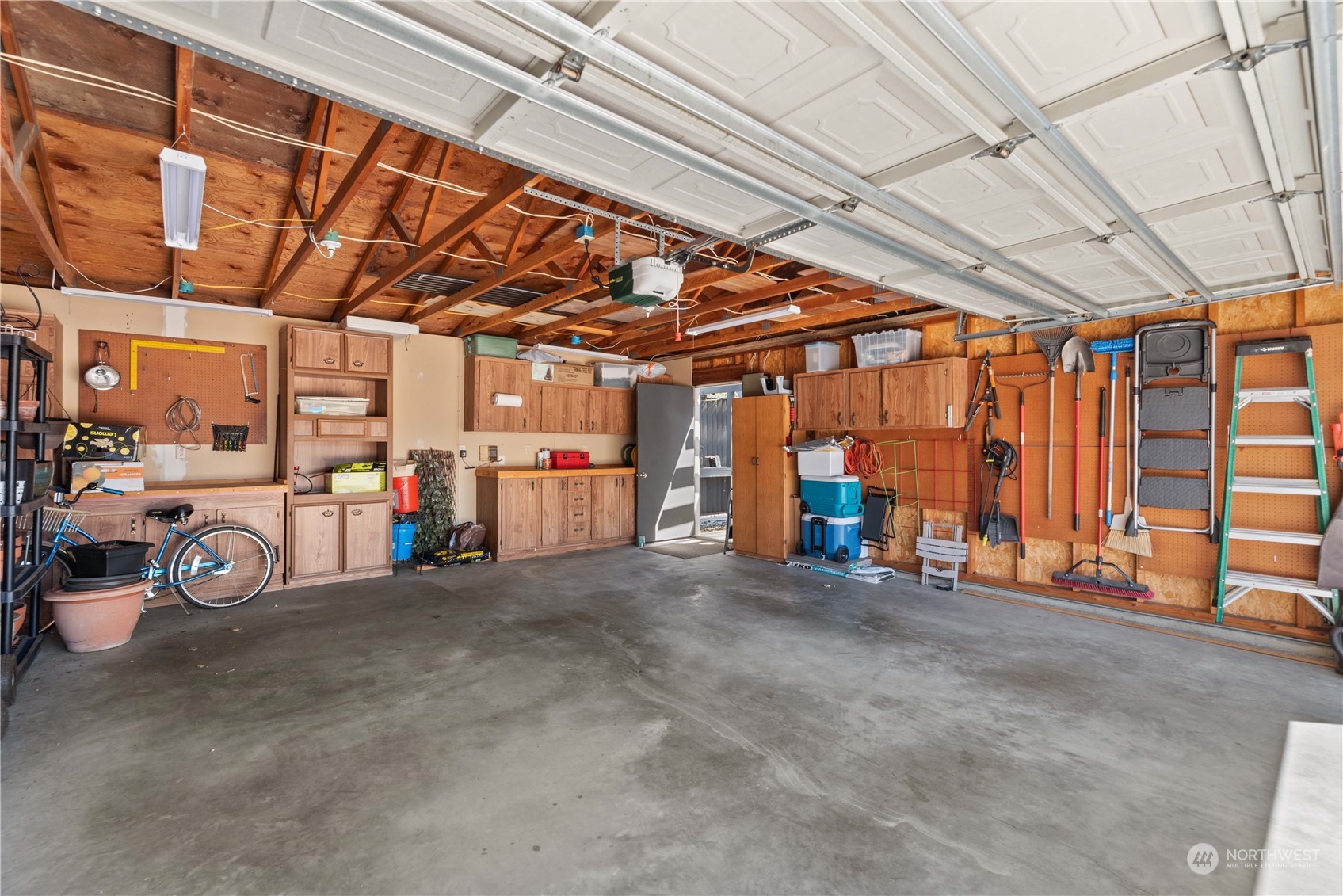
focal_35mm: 15
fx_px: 560
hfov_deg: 100.4
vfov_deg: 77.4
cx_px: 672
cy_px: 448
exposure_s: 1/13
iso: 200
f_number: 8
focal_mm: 15
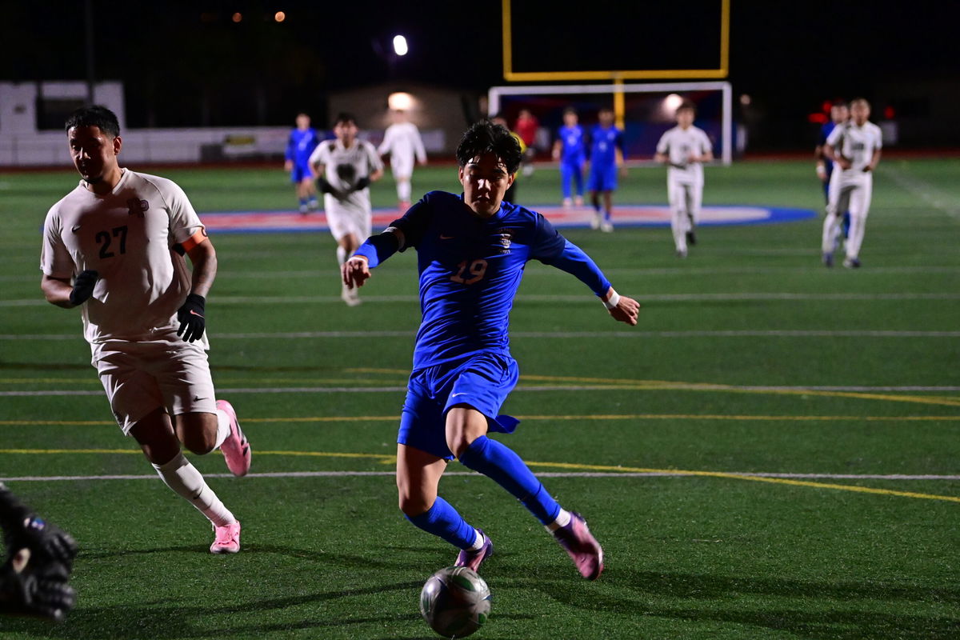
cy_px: 320
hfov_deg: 18.6
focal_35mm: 110
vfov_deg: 12.5
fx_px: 2933
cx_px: 480
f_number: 2.8
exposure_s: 1/800
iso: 12800
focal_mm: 110
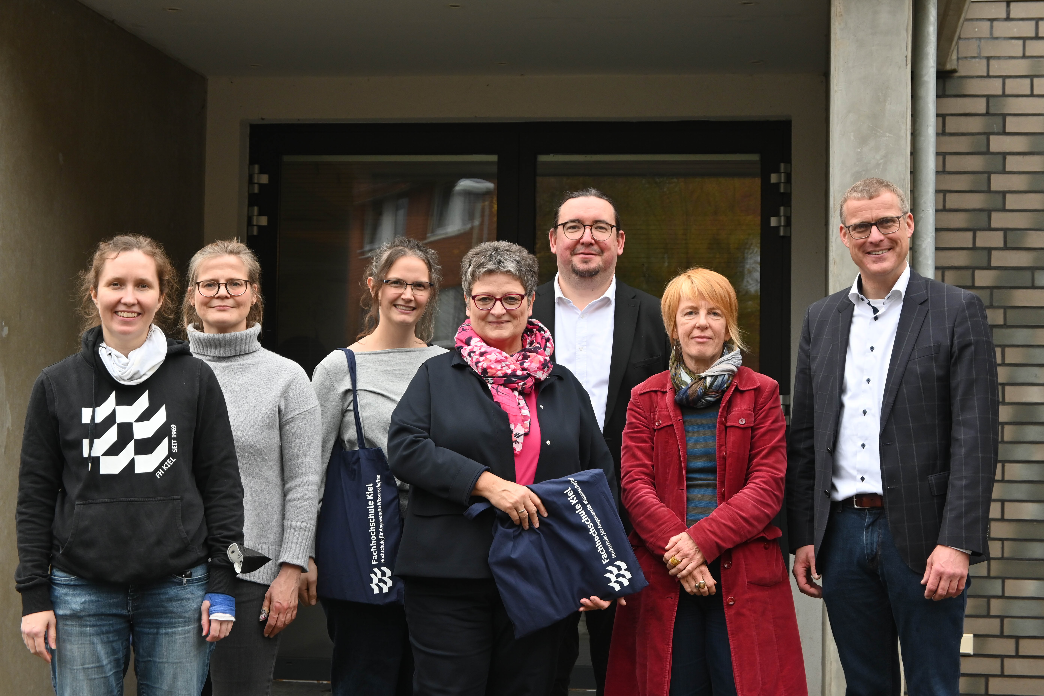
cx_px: 522
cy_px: 348
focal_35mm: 75
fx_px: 2175
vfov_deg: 18.2
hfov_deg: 27.0
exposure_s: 1/125
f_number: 6.3
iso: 320
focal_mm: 50
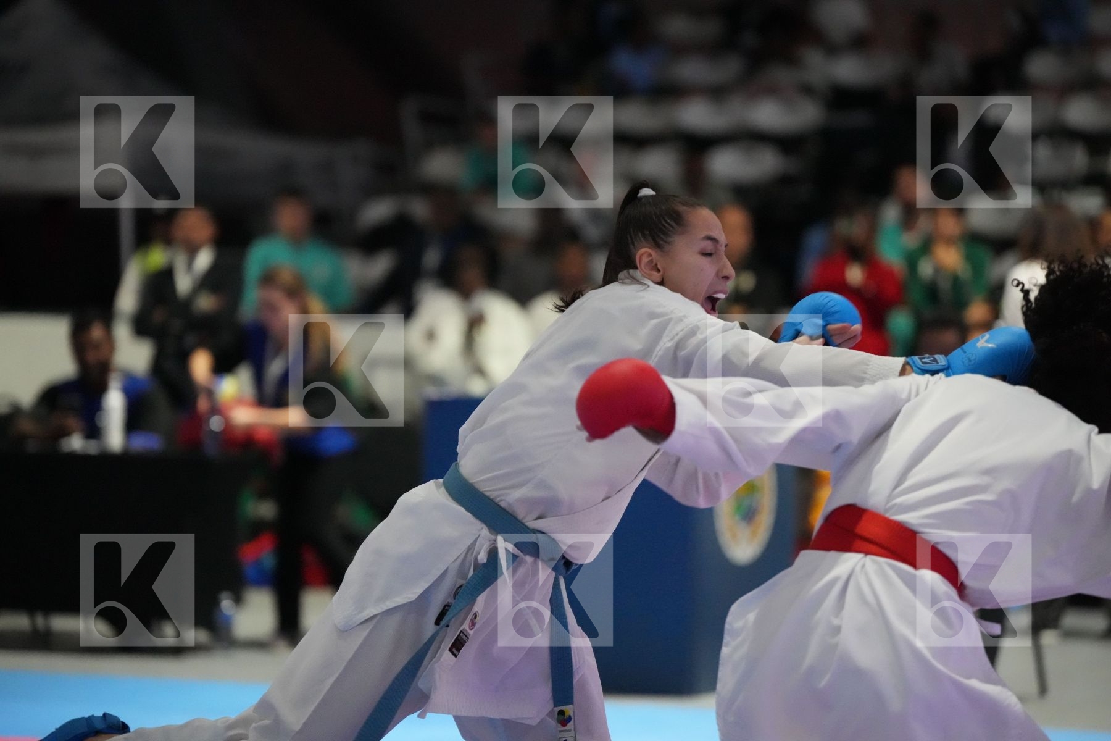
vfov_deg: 10.2
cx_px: 556
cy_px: 370
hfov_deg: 15.3
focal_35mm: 134
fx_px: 4135
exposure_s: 1/800
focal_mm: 134
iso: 12800
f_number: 2.8
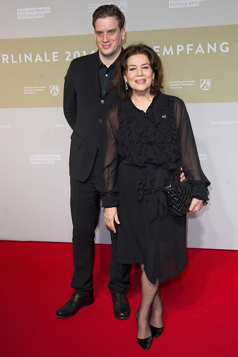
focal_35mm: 42
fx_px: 416
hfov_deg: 31.9
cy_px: 178
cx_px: 119
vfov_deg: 46.4
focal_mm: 42
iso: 500
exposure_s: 1/250
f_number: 5.6
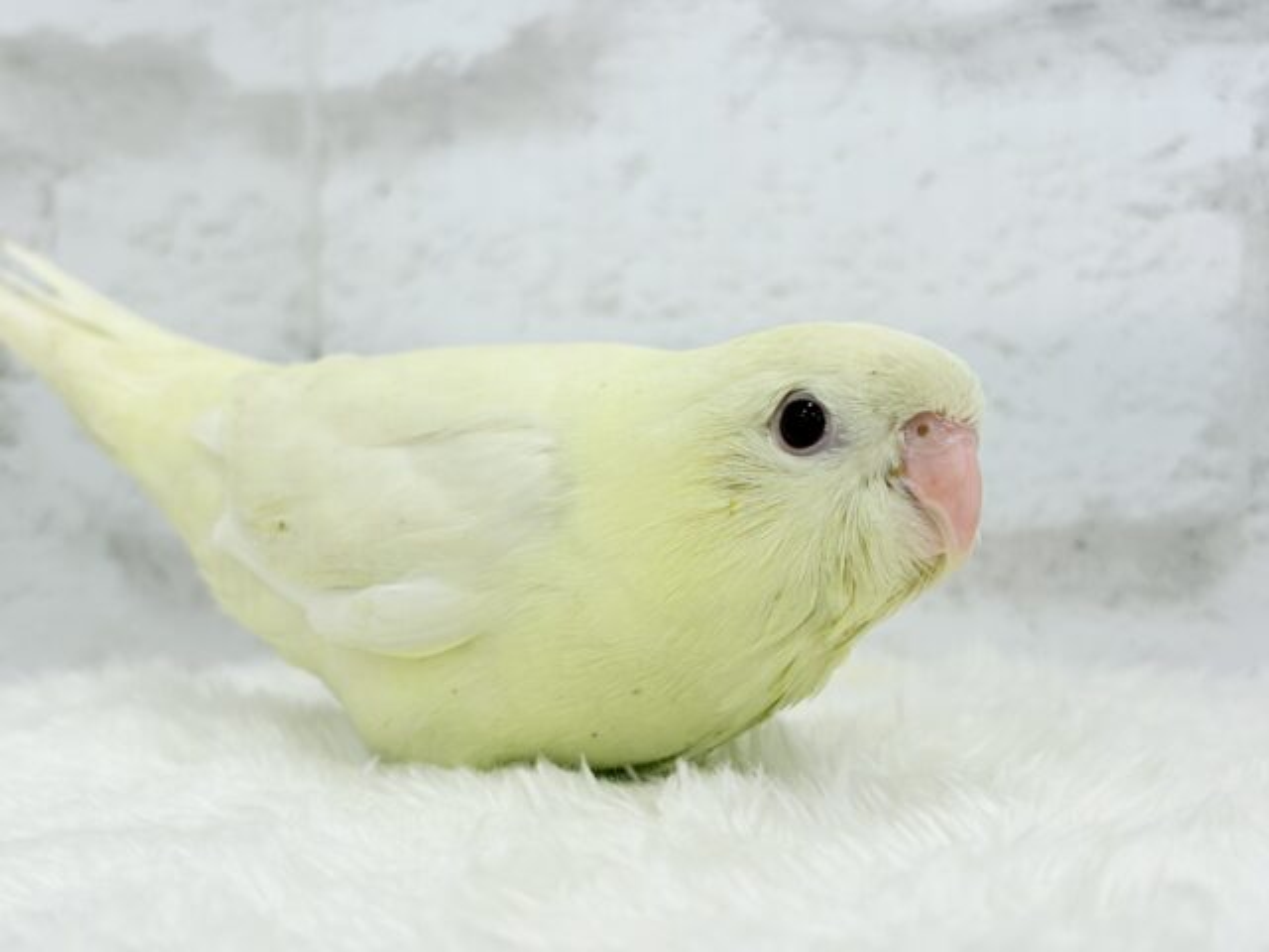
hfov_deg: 36.8
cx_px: 634
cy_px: 476
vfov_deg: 28.0
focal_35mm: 52
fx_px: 1906
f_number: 1.6
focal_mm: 5.96
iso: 50
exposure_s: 1/100
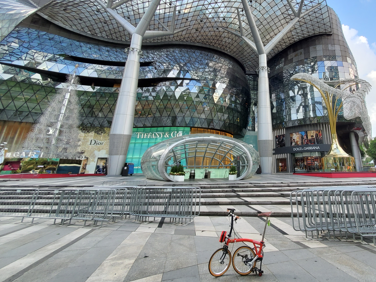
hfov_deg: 84.6
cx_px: 252
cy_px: 103
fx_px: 196
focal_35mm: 18
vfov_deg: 70.3
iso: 50
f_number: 2.2
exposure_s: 1/281
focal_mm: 1.8
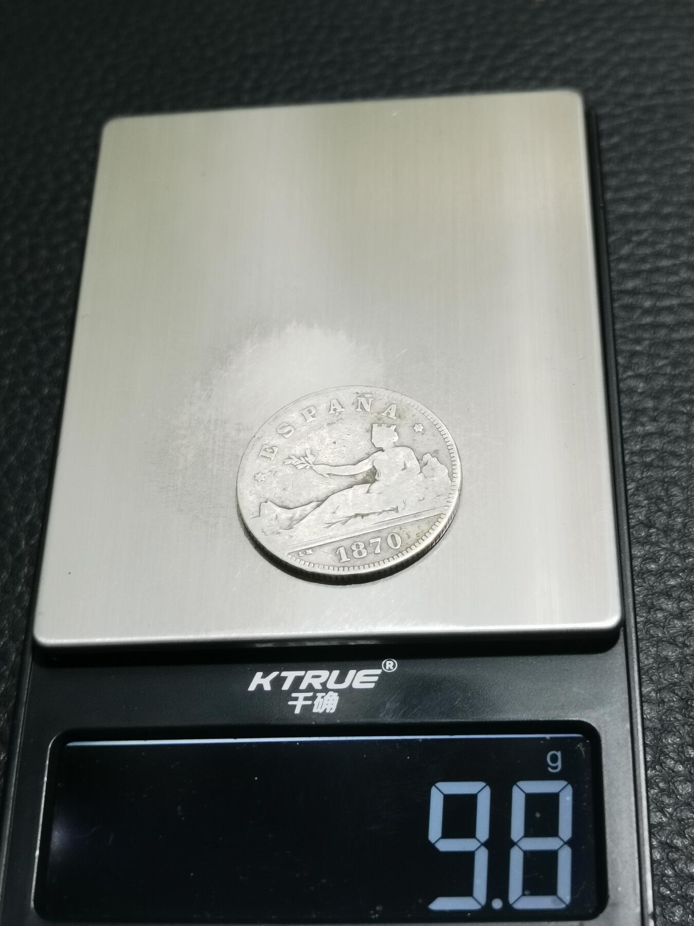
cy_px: 463
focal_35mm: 56
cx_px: 347
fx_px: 1497
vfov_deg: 34.3
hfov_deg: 26.1
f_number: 1.9
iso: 160
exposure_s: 1/100
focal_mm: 6.67
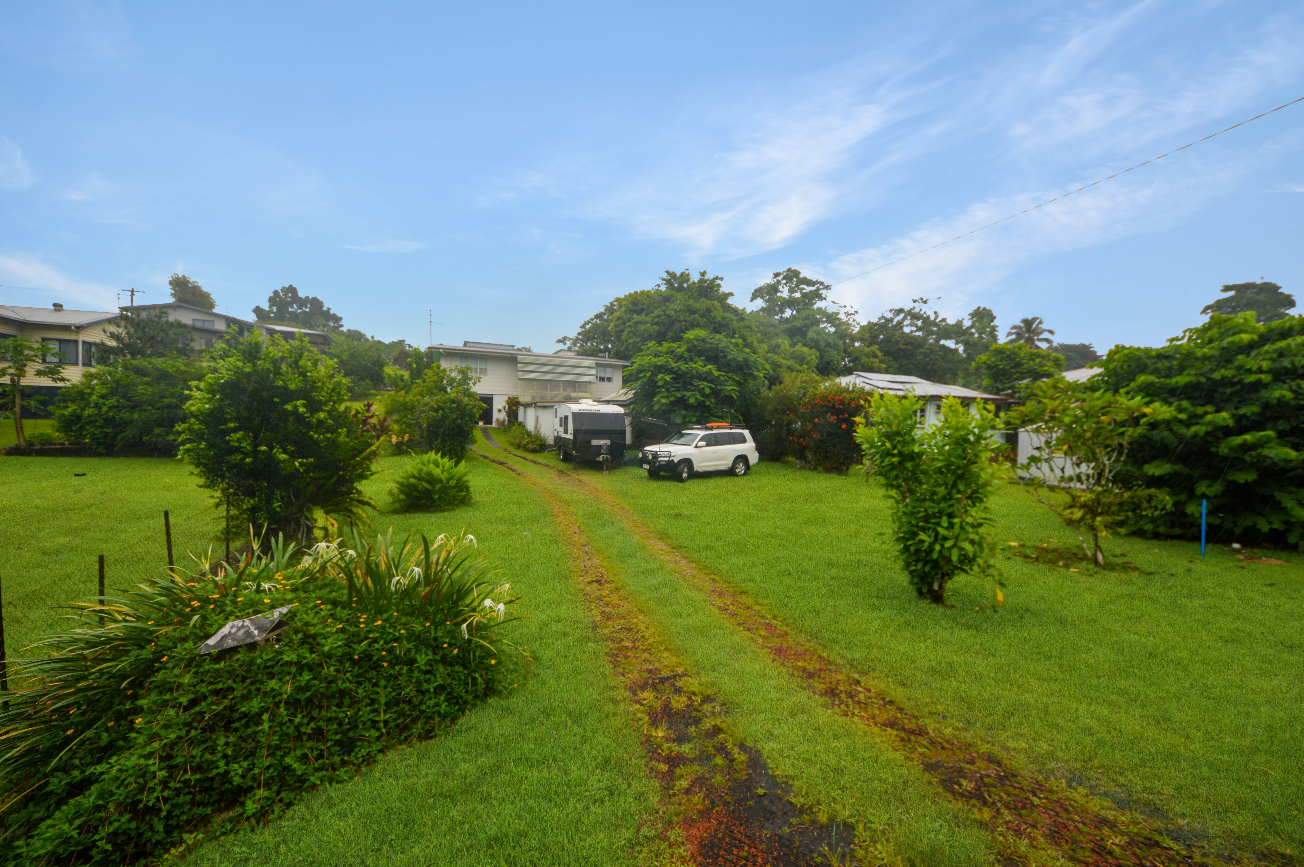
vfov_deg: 89.9
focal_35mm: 12
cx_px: 652
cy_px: 434
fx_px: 434
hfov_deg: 112.7
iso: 100
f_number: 8
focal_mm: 8
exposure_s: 1/250
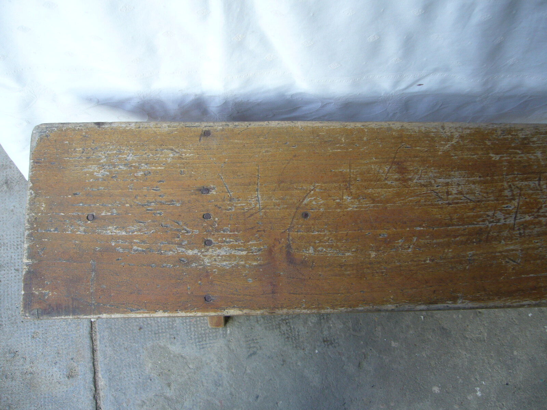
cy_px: 205
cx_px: 274
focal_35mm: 35
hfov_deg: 52.6
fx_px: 553
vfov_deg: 40.7
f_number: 2.8
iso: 80
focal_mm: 5.8
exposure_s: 1/40
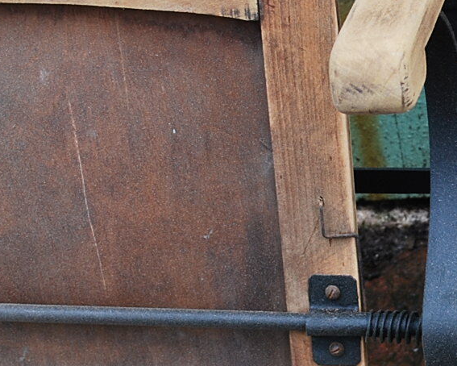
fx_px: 2084
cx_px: 461
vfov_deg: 10.0
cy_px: 211
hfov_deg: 12.4
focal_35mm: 154
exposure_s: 1/100
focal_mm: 32
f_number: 5
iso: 200
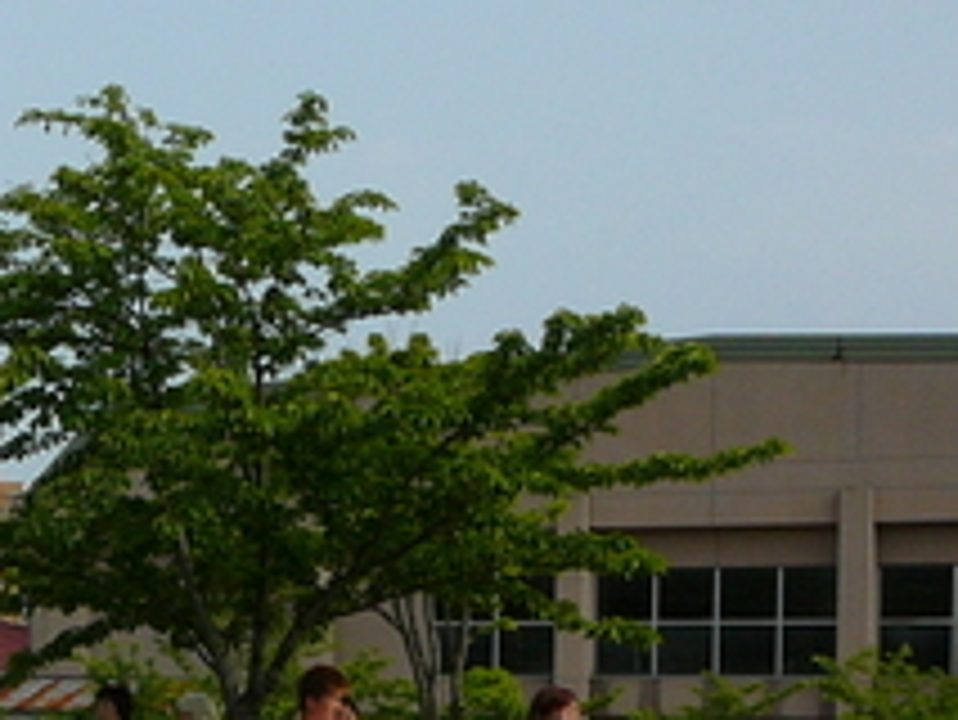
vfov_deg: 13.8
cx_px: -387
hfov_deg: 17.2
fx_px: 2908
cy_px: 796
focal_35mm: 105
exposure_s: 1/640
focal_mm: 5.2
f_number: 5
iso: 80
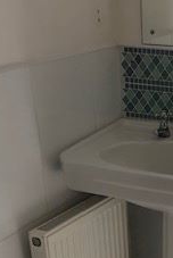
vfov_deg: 22.4
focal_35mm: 82
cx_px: 175
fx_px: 589
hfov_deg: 16.3
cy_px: 326
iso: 20
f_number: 1.8
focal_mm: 3.99
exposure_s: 1/585
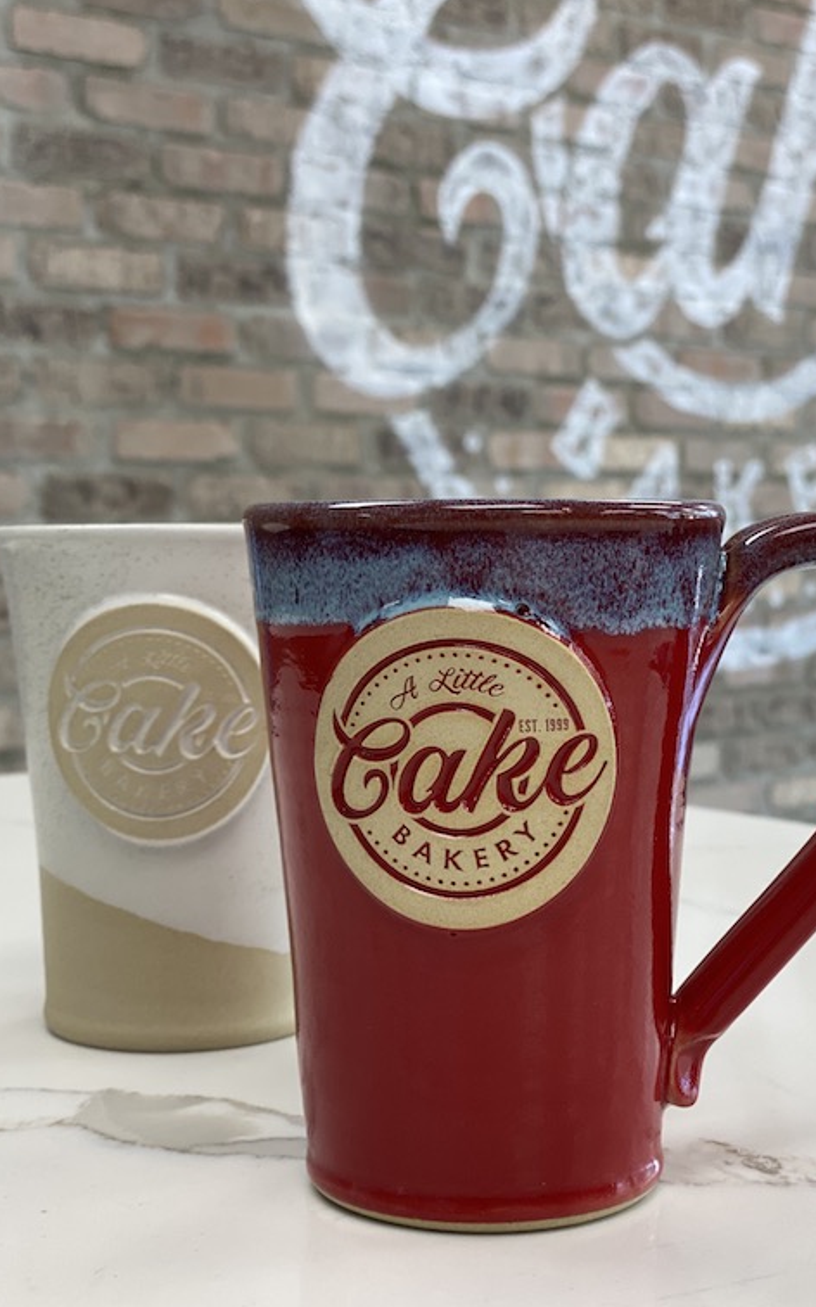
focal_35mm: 56
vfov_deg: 36.3
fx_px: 1994
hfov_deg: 23.1
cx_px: 477
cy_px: 657
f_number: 2
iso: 80
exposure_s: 1/120
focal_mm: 6
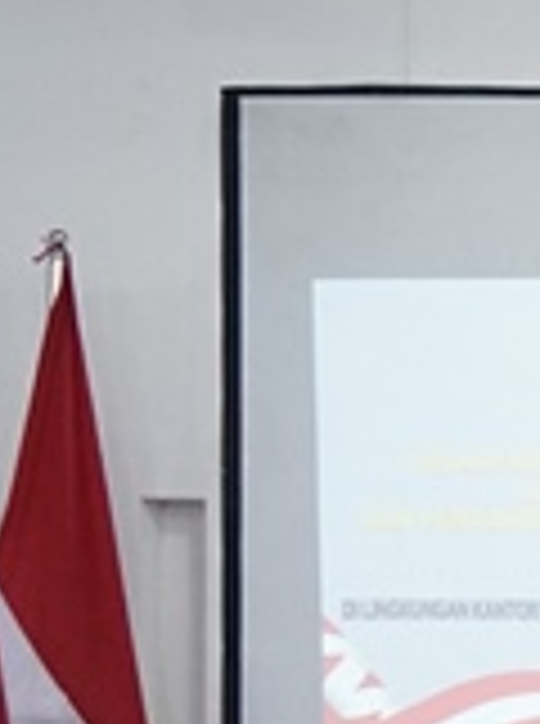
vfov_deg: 10.6
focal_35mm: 184
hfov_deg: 6.8
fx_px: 3842
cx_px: 1908
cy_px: 915
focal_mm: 30
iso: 2500
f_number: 4
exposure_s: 1/60
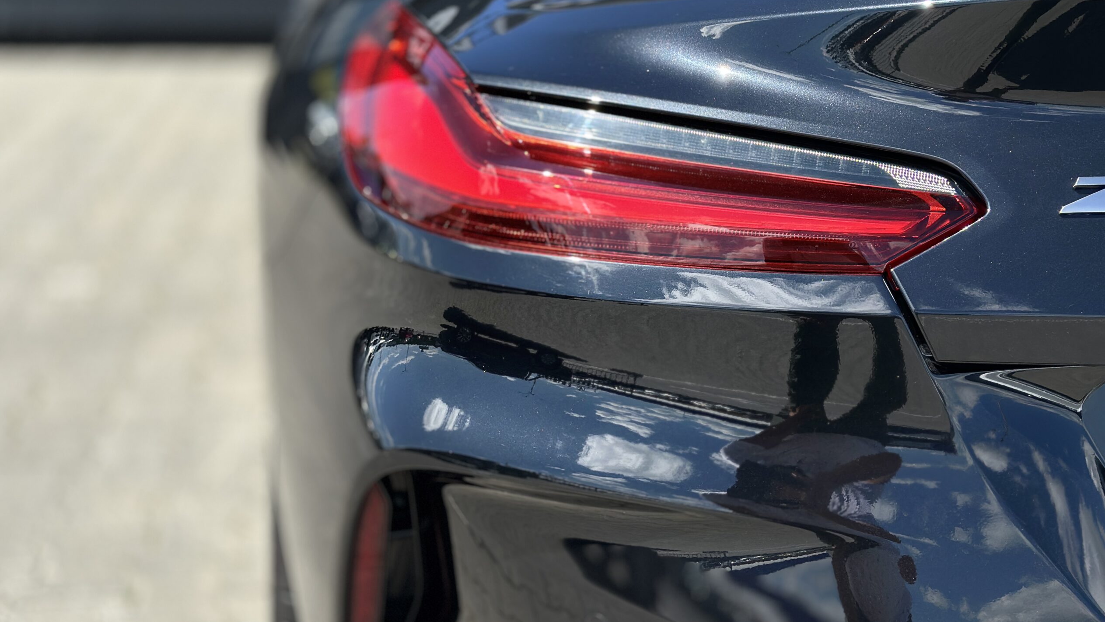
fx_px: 1553
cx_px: 552
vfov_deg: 22.6
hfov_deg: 39.2
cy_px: 278
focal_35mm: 53
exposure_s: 1/3597
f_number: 1.78
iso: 100
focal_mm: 6.86
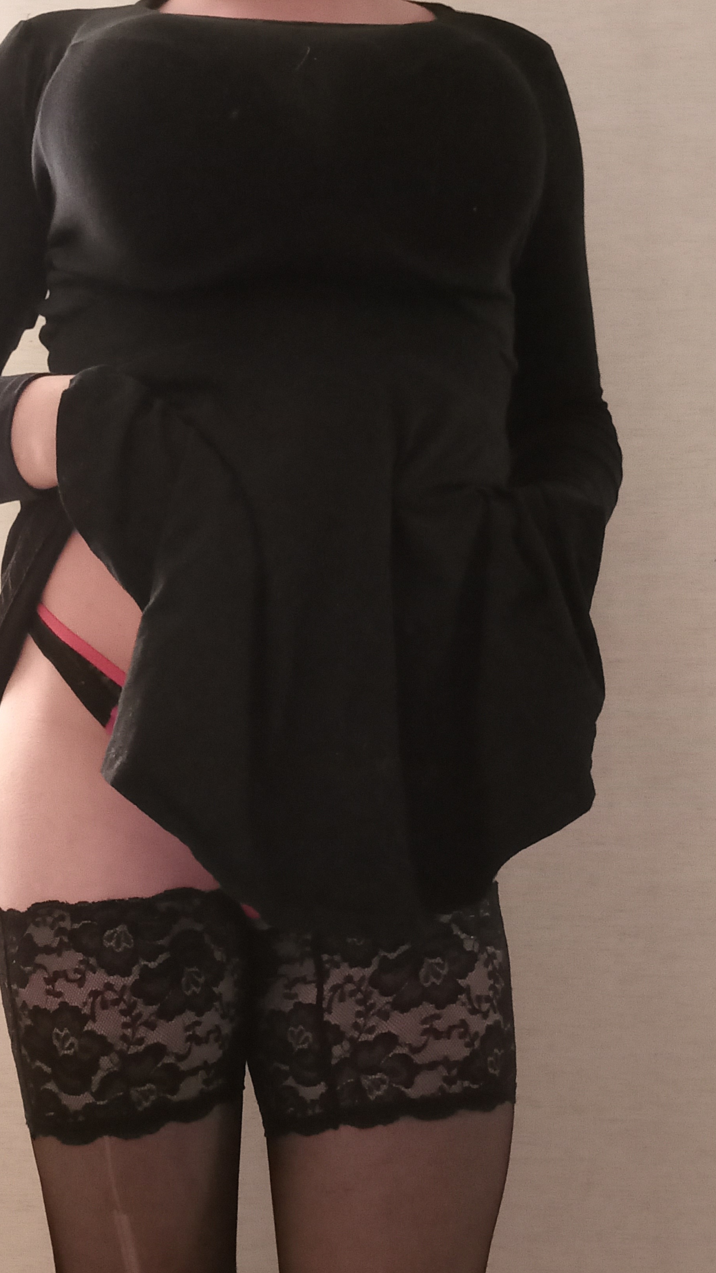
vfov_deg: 58.0
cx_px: 258
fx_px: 1147
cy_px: 638
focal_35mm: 34
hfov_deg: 34.4
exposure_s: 1/16
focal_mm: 3.75
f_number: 2.2
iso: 1250
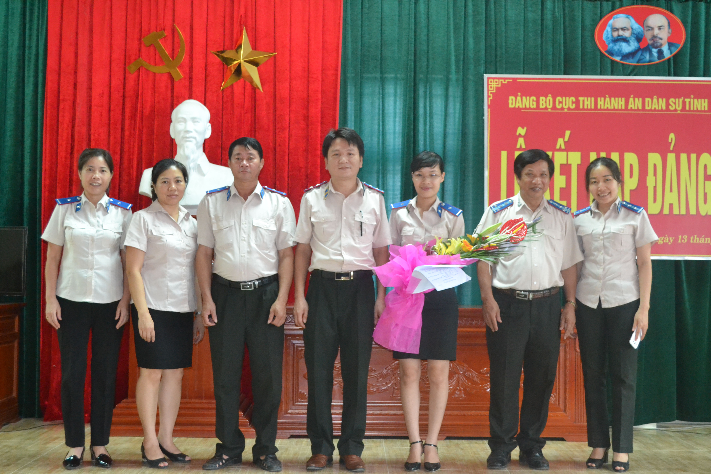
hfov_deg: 41.1
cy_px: 237
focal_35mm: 48
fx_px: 948
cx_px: 356
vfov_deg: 28.1
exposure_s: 1/60
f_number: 4.8
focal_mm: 32
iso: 3200
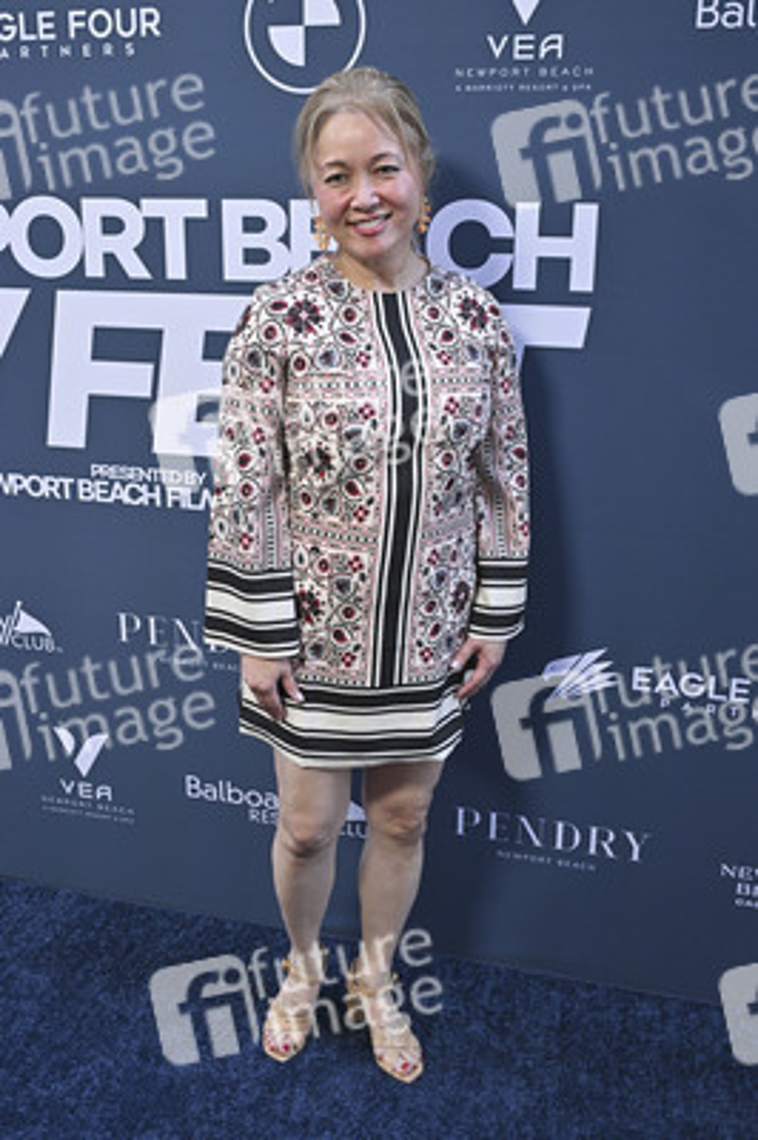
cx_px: 379
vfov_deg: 51.9
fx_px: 1171
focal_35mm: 37
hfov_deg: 35.9
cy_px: 570
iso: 1600
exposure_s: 1/320
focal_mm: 37
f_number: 6.3
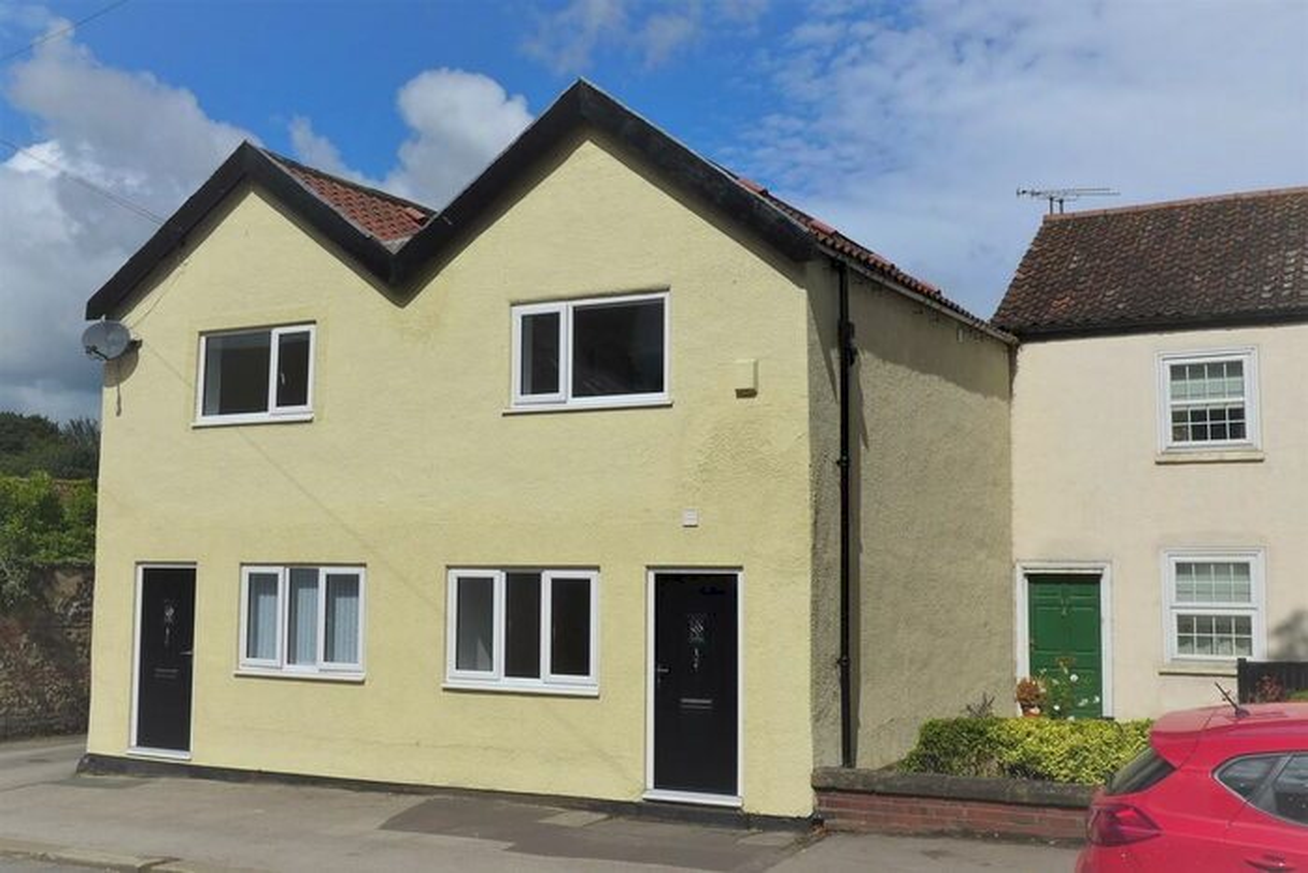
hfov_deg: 54.4
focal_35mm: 35
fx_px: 1272
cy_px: 436
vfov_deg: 37.9
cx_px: 654
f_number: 4.5
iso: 80
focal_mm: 6.9
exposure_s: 1/2000
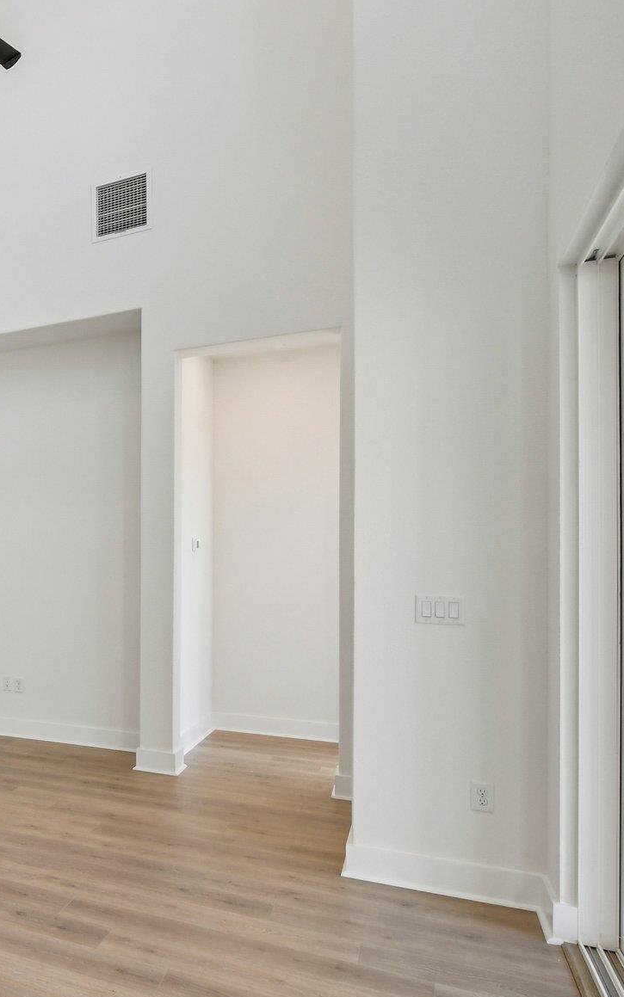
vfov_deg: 68.3
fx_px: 734
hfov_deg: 37.2
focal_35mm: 27
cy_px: 530
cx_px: -91
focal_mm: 10
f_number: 8
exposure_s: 1/50
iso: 400
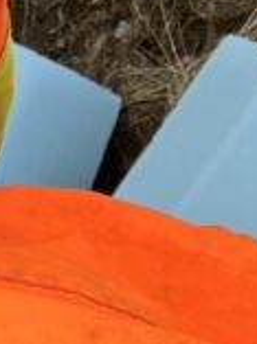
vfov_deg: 9.6
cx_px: -327
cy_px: 955
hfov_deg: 8.1
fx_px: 1690
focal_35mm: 170
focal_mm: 5.96
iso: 50
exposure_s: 1/697
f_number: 1.6
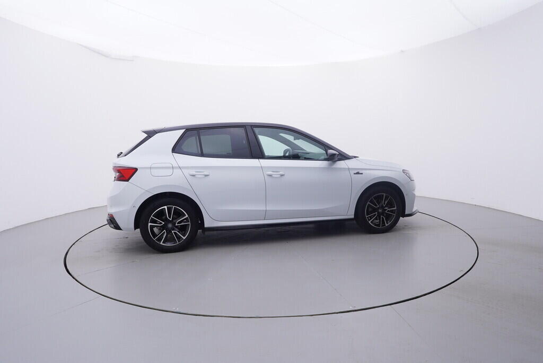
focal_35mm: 22
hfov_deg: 77.3
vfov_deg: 56.2
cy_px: 182
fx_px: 340
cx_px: 272
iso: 200
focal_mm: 15
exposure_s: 1/80
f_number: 5
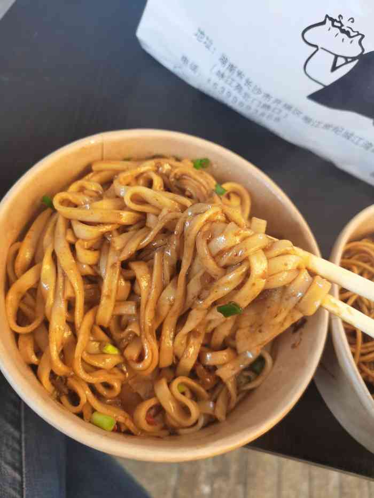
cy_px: 249
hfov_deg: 51.4
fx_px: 389
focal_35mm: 27
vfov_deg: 65.3
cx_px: 187
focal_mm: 5.58
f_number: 1.8
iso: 250
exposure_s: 1/50
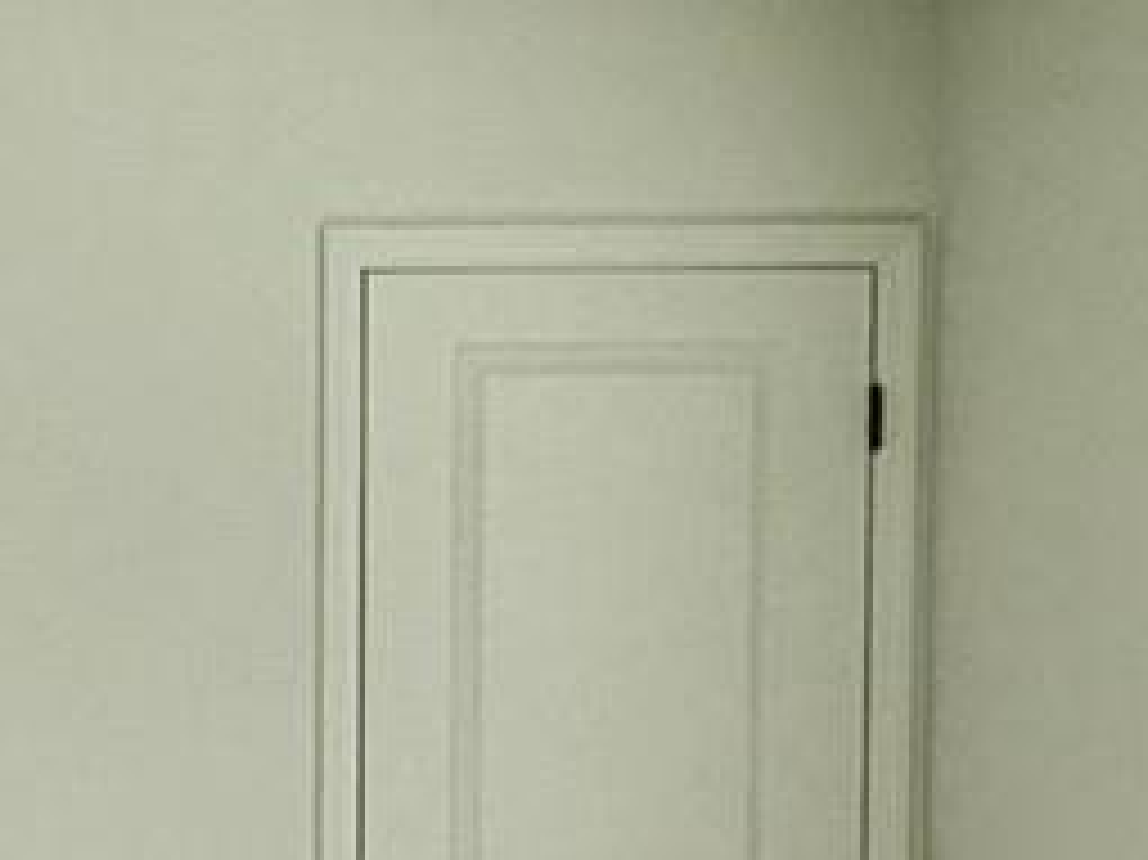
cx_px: -216
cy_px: 865
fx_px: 2917
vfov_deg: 16.4
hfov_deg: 20.8
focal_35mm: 88
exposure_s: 1/192
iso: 50
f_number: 2.2
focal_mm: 2.22
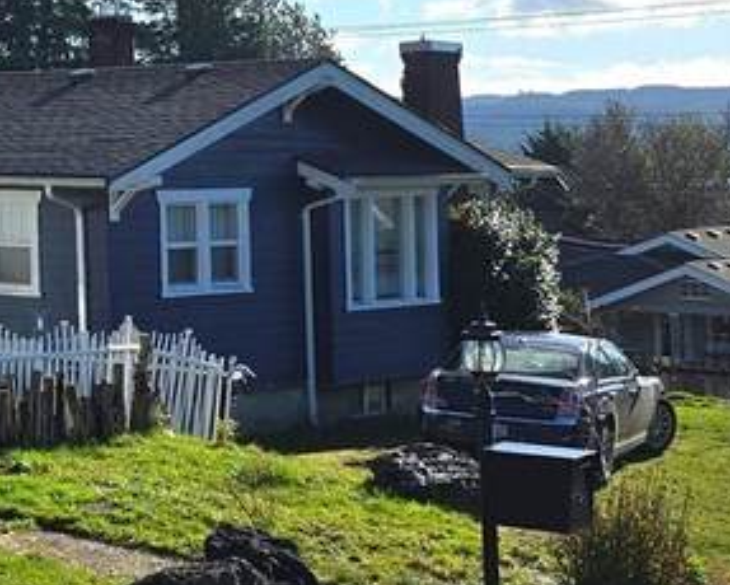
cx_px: -476
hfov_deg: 16.7
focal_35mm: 100
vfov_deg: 15.3
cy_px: 69
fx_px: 2162
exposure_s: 1/1000
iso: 12
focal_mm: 6.3
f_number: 1.7
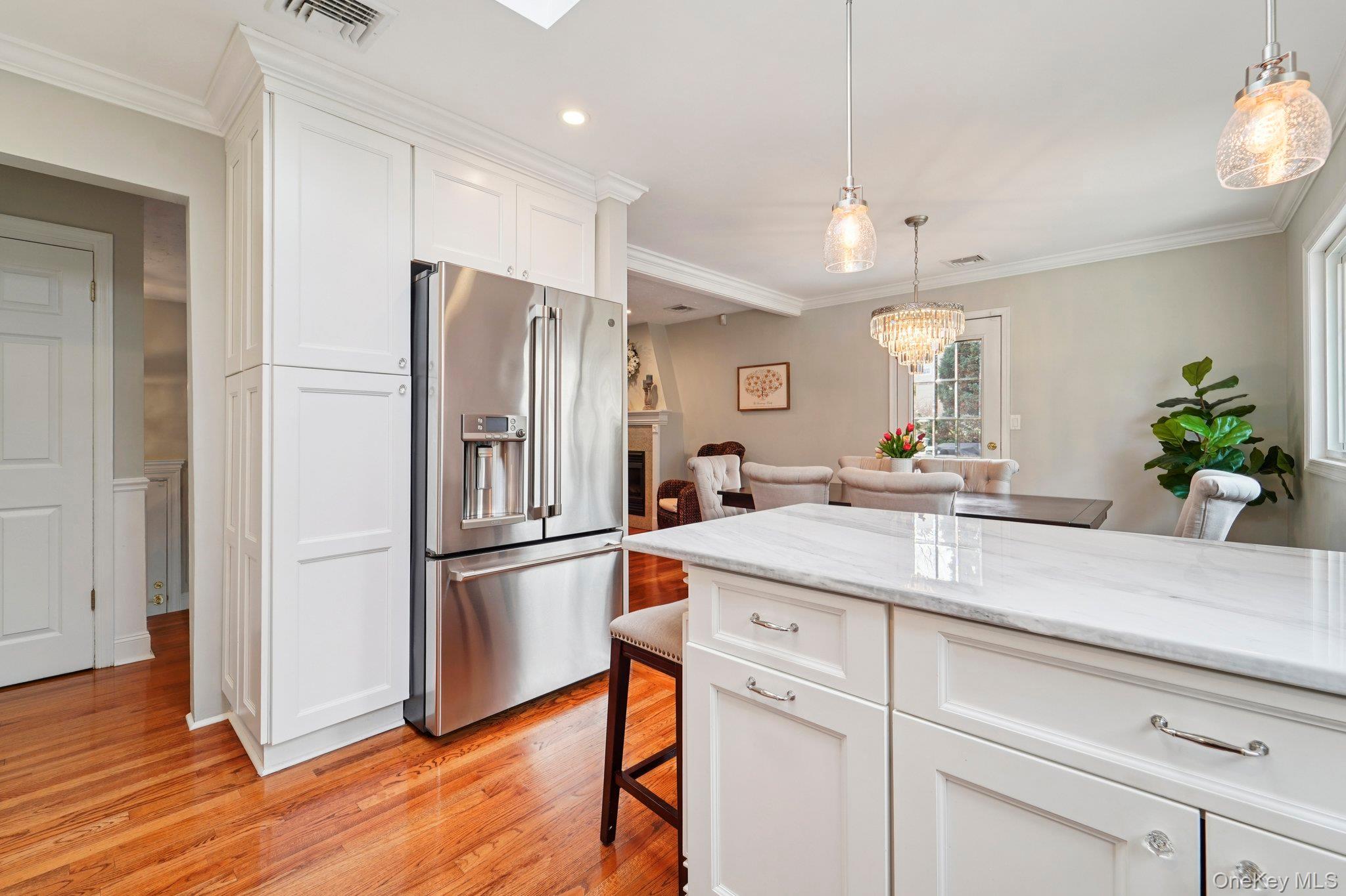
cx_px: 673
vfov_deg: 81.2
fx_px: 523
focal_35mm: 14
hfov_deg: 104.3
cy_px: 448
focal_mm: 14
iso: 400
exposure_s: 1/30
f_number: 8
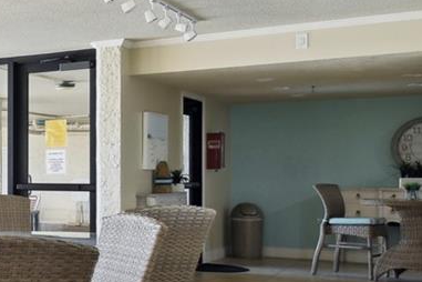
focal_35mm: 63
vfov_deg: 21.5
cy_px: 170
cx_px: -228
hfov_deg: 24.2
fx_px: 738
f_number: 7.1
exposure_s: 1/10
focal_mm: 10
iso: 100
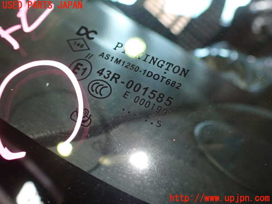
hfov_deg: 60.0
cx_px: 136
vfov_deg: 46.8
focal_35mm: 30
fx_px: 236
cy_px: 102
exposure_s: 1/100
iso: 800
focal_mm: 5.4
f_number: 2.3
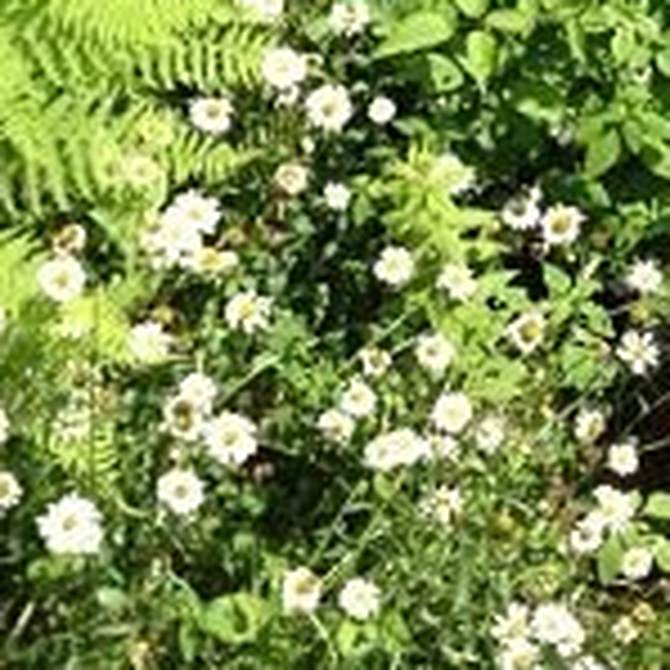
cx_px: 683
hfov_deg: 13.7
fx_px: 2737
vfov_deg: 13.3
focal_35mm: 125
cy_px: -283
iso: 50
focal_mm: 4.13
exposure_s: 1/695
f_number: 2.4
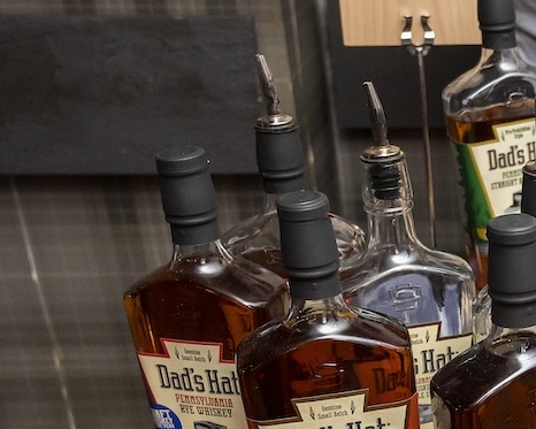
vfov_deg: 26.2
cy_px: 239
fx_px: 920
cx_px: 625
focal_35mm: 58
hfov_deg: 28.7
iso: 3200
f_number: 5
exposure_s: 1/125
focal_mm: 24
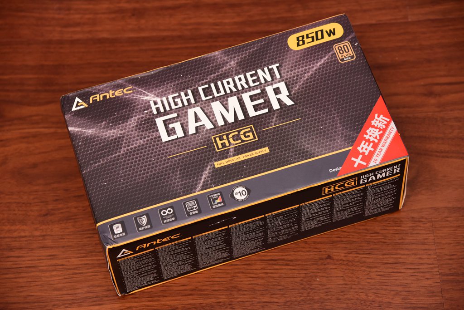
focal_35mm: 105
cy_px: 155
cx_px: 232
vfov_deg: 13.0
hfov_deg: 19.5
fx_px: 1353
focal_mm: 105
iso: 1600
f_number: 5.6
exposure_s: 1/60
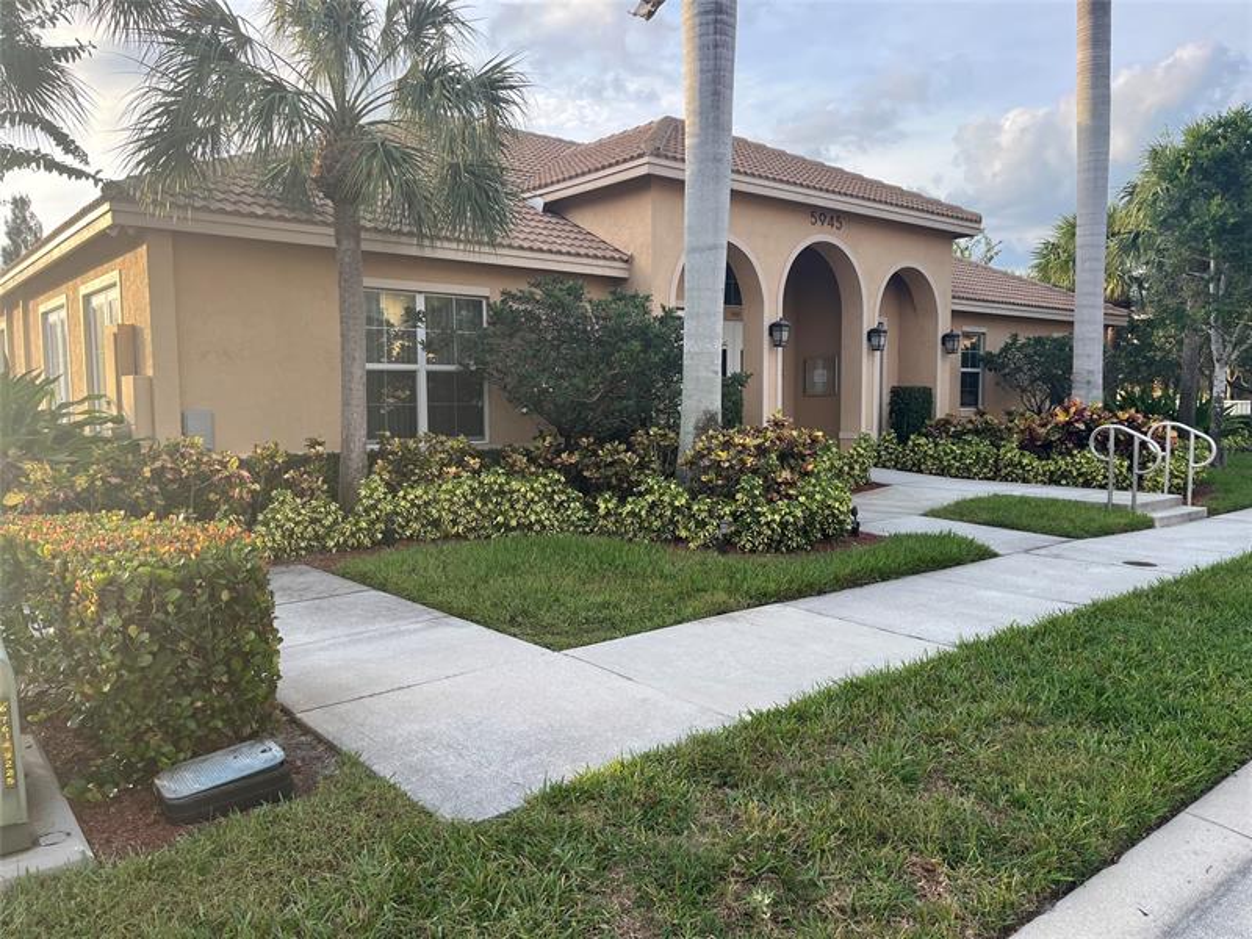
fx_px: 940
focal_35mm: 26
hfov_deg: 67.3
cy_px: 470
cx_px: 626
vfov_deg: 53.1
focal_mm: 5.1
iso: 50
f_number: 1.6
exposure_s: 1/397
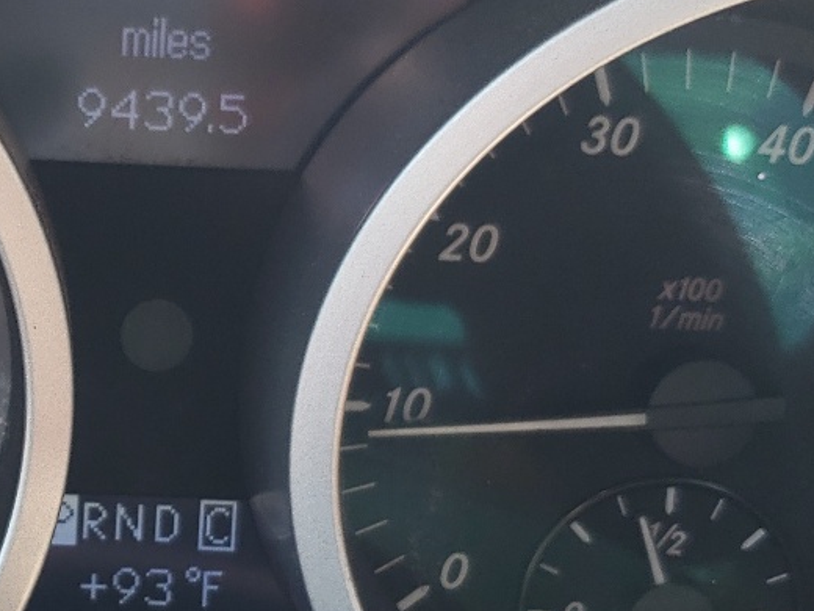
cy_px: 414
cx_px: 144
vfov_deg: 18.4
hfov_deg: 24.0
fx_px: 1881
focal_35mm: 80
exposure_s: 1/132
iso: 50
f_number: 1.5
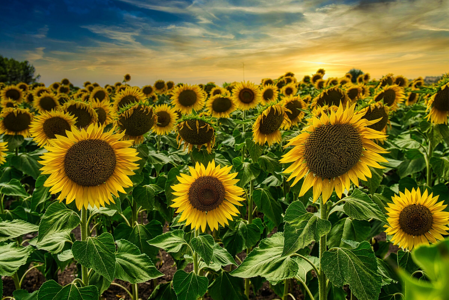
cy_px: 150
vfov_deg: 38.4
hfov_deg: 55.1
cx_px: 224
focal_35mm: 34
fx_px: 430
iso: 100
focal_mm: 23
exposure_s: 1/250
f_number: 5.6
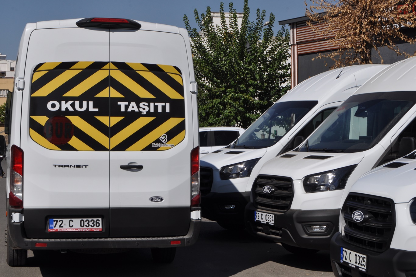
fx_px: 832
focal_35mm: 72
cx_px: 208
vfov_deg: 18.9
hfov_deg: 28.1
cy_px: 138
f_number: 9
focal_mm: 48
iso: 200
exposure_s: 1/320
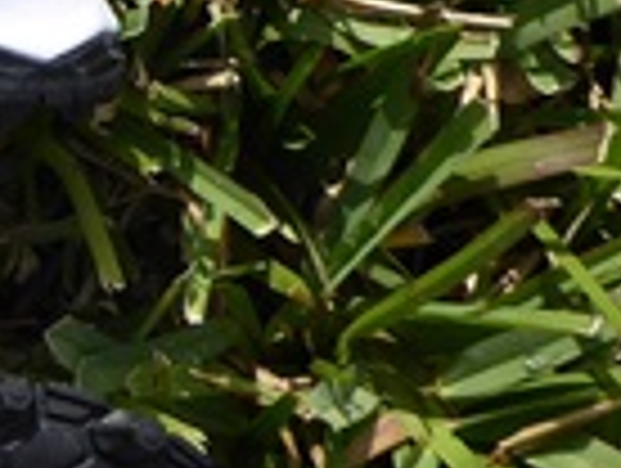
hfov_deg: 13.9
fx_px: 2049
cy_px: 238
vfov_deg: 13.0
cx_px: -711
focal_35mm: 114
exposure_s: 1/1000
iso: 80
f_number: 3.3
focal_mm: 4.3
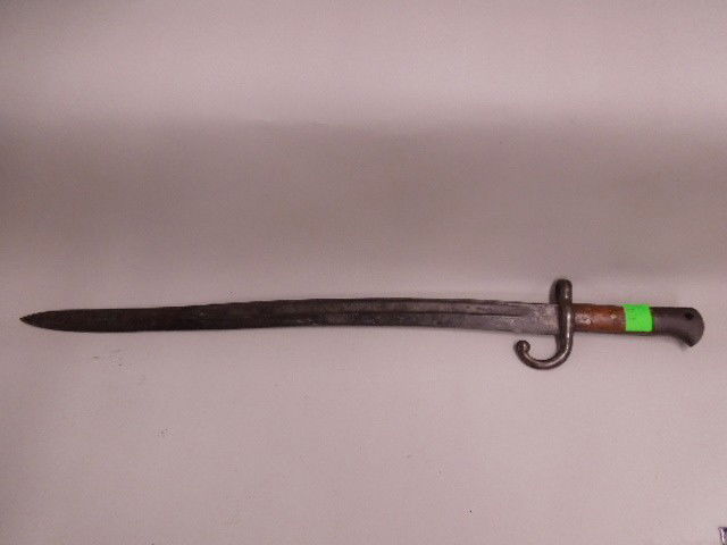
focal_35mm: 25
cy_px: 272
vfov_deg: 54.9
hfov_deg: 69.4
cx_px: 364
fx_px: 525
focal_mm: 4.5
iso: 500
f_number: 3.3
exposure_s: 1/125
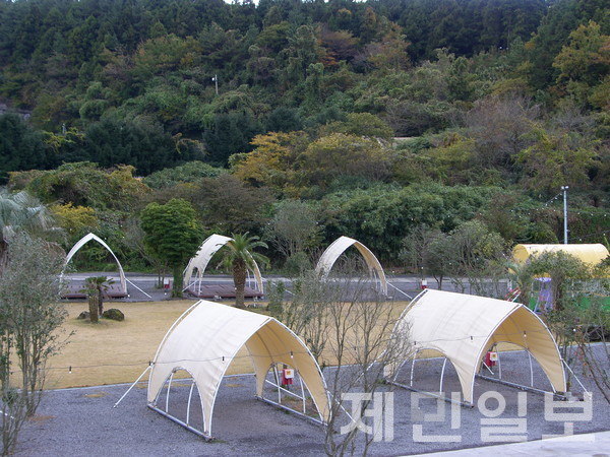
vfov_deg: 22.6
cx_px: 305
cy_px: 228
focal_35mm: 65
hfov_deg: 29.8
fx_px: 1145
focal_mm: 16.7
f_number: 3.2
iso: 50
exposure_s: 1/100
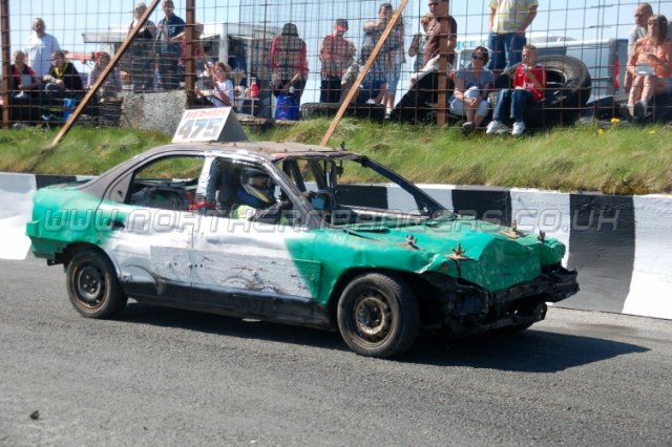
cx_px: 336
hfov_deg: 24.6
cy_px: 224
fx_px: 1539
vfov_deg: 16.5
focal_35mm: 82
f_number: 5.3
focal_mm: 55
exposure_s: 1/1000
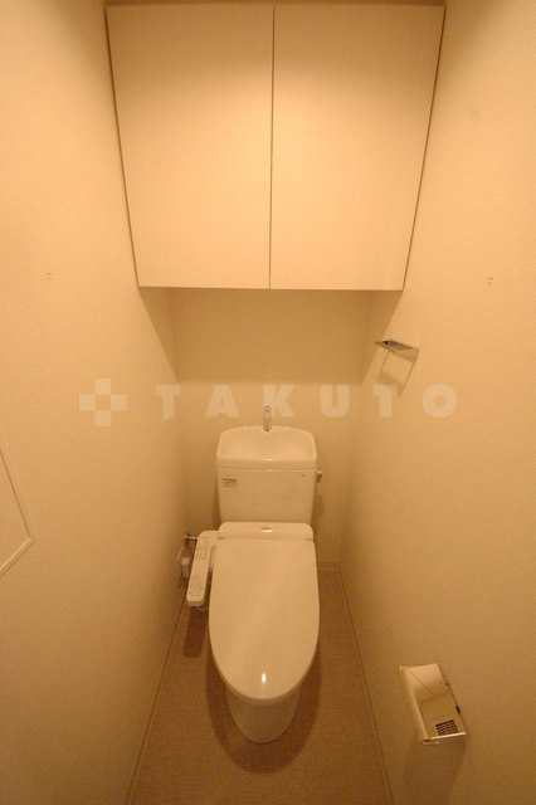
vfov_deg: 112.6
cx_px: 268
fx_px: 268
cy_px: 402
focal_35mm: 12
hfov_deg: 89.9
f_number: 6.3
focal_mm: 8
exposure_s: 1/160
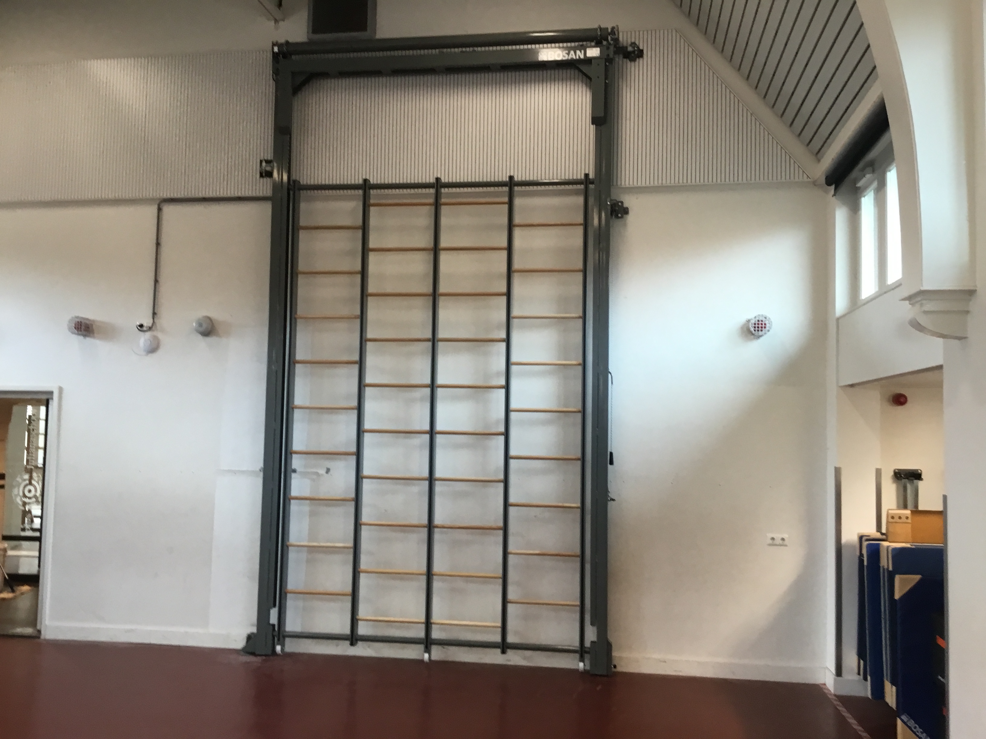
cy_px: 370
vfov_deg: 45.4
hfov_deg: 58.4
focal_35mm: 31
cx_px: 493
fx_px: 883
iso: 80
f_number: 2.4
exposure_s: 1/33
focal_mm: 3.3
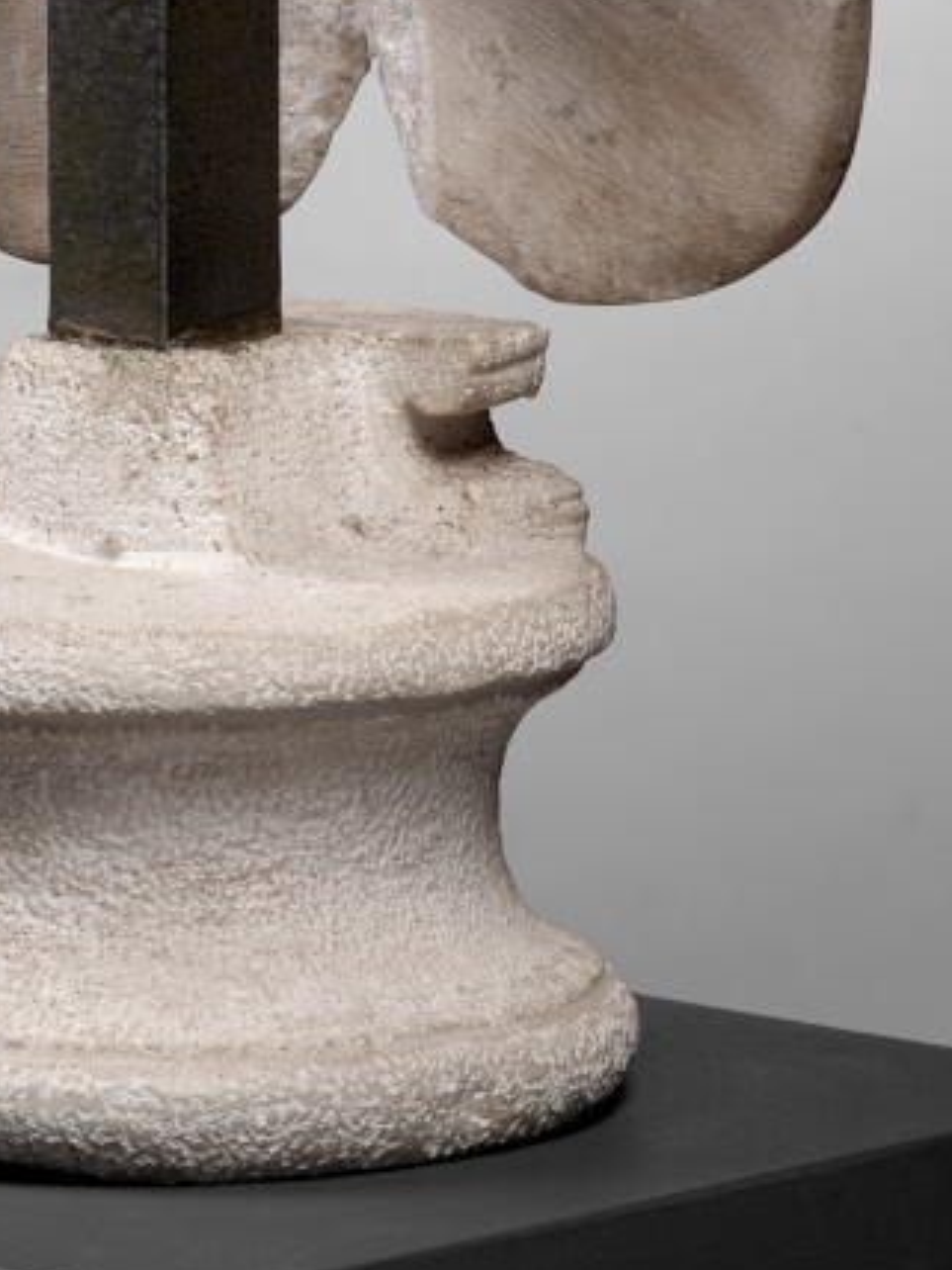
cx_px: 258
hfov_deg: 7.6
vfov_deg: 9.8
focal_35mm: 196
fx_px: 7187
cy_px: -675
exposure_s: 1/125
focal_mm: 80
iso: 200
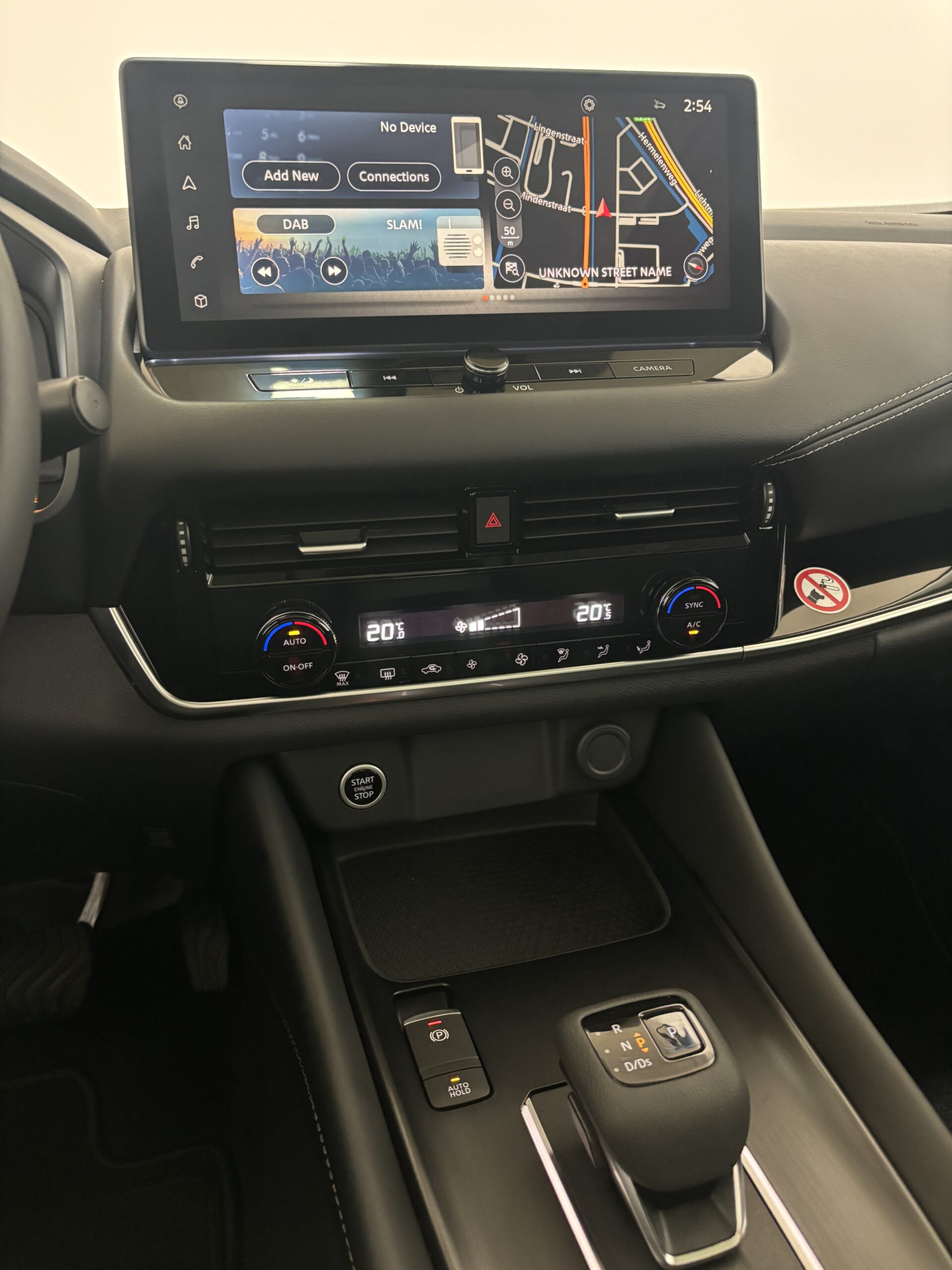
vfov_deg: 67.3
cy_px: 635
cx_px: 476
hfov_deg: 53.1
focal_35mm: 26
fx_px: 953
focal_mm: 5.96
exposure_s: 1/29
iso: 640
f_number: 1.6
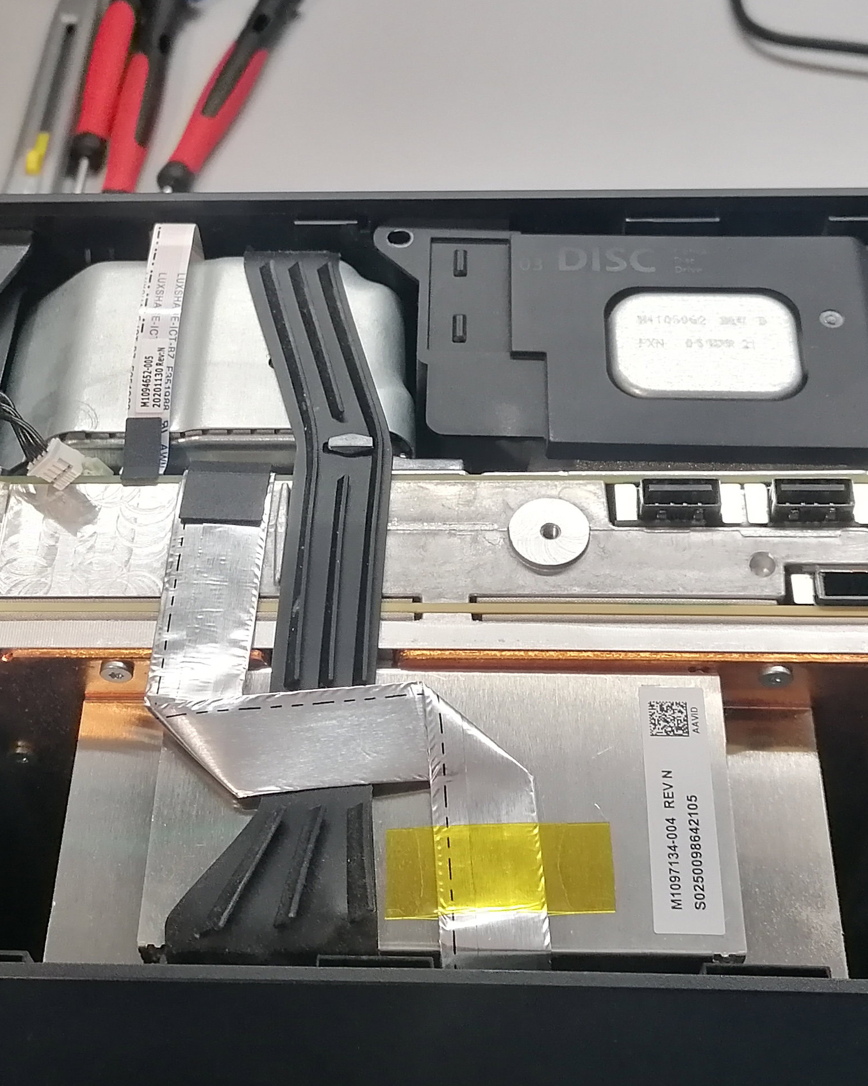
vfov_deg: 34.1
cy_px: 453
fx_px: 1767
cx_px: 374
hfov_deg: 27.6
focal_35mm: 55
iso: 250
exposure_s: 1/100
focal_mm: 4.75
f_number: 1.8
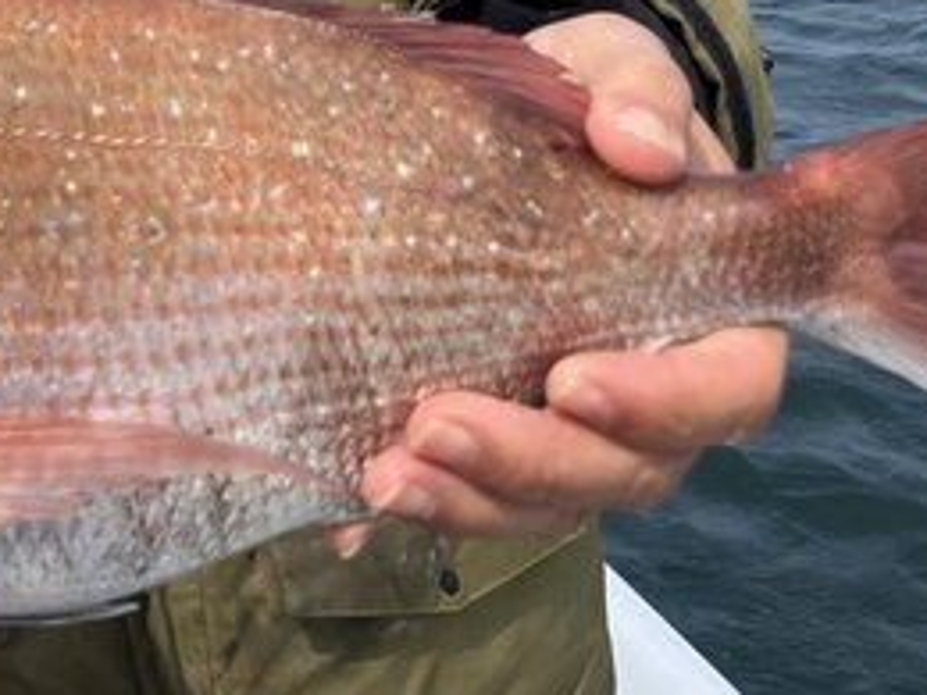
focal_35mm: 69
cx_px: 235
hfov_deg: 27.8
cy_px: -96
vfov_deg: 20.2
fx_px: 1848
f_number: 1.8
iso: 32
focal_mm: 3.99
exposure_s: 1/1473
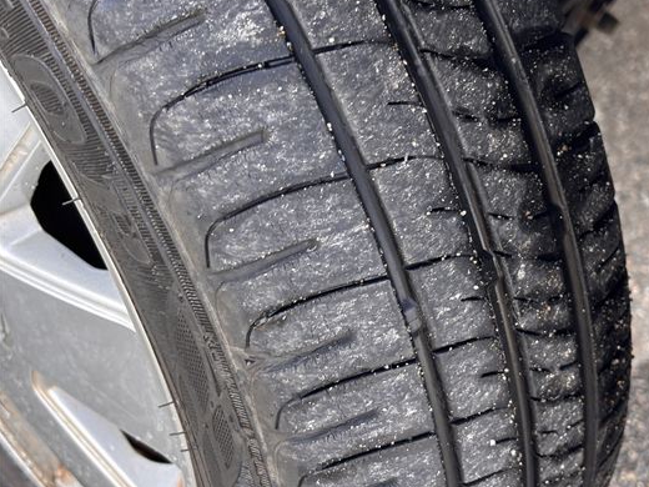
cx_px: 397
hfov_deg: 30.2
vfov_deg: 22.9
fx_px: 1200
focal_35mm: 64
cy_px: 231
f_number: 1.6
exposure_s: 1/85
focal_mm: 5.96
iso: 50
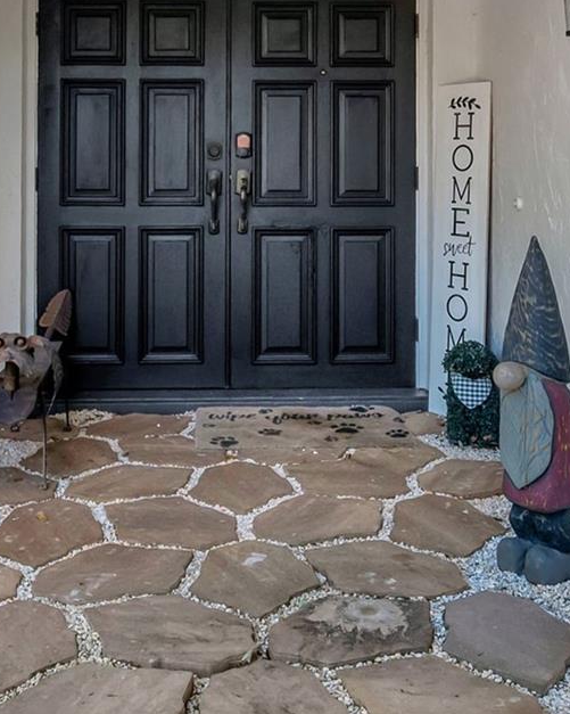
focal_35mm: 46
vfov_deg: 39.2
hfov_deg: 32.7
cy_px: 171
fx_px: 971
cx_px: 256
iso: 500
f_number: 8
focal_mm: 10
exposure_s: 1/250
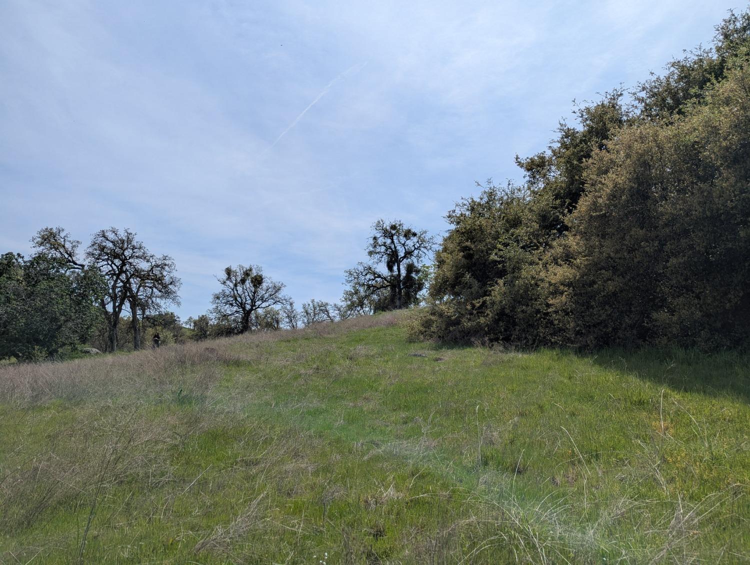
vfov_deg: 56.9
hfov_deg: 71.5
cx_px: 375
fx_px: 521
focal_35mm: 24
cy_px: 282
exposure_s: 1/4184
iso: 49
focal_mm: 6.81
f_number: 1.85
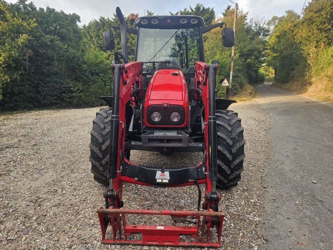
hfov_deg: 73.9
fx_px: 221
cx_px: 166
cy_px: 125
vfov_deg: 58.9
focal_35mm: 23
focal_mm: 5.4
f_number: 1.8
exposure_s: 1/100
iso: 32
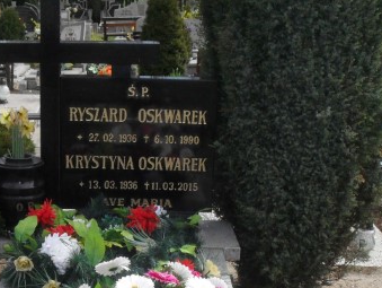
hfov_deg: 29.3
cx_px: 145
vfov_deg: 21.7
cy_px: 270
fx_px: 729
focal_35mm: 66
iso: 200
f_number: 8.4
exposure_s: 1/500
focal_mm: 6.3
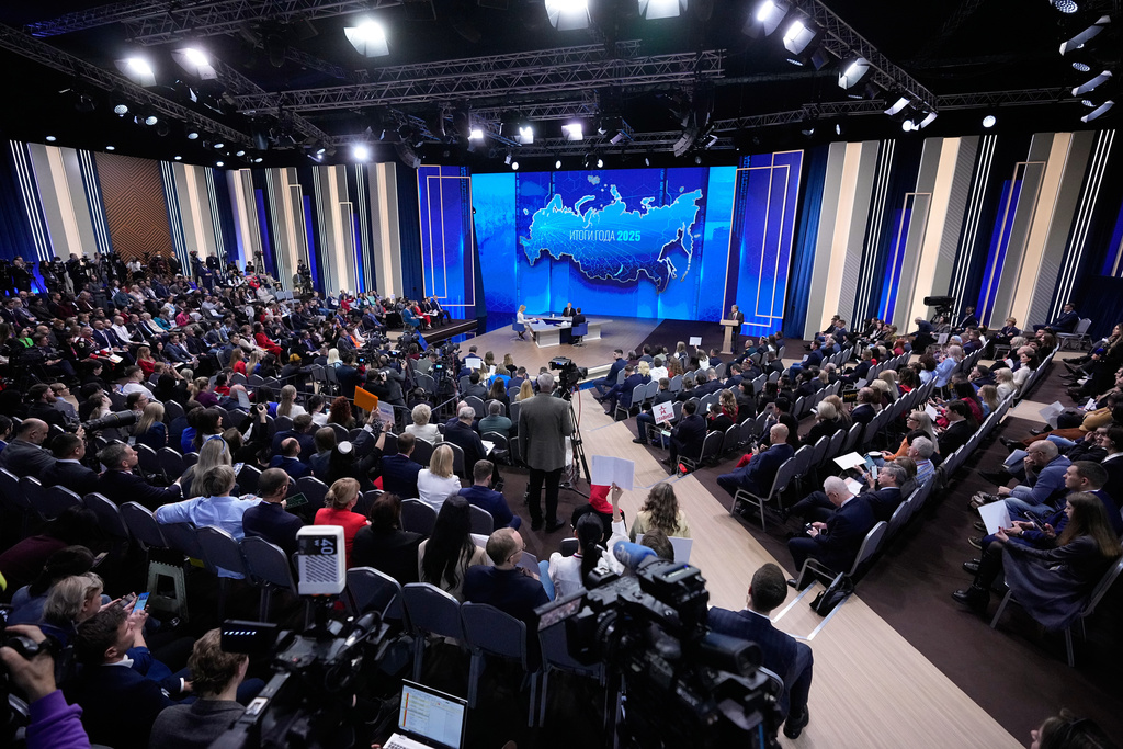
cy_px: 374
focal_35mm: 16
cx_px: 562
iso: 6400
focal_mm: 16
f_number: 3.5
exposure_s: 1/500
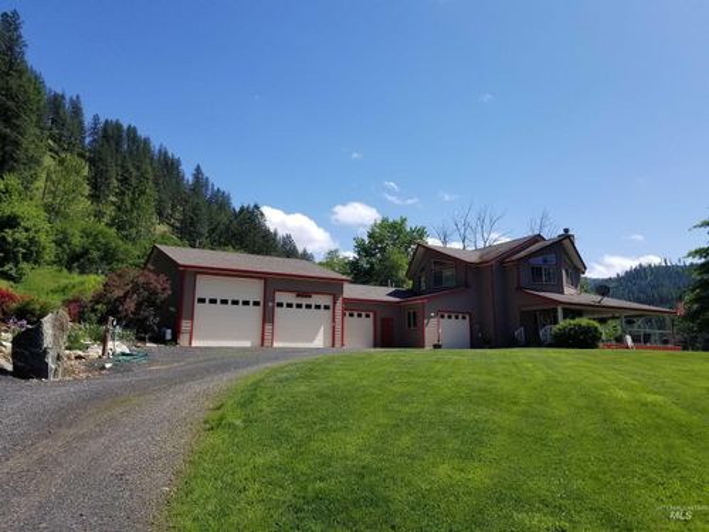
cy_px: 266
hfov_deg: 67.3
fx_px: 533
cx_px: 354
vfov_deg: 53.1
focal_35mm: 26
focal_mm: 4.25
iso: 50
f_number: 1.7
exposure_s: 1/2632
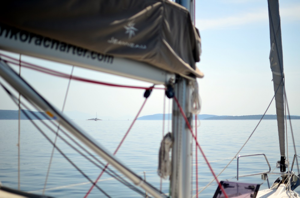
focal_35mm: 52
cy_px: 99
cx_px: 150
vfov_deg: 25.6
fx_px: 436
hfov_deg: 37.9
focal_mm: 35
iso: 125
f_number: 1.8
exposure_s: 1/8000
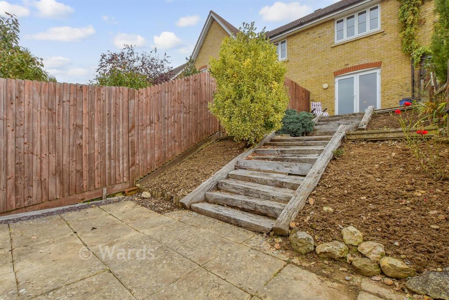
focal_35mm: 15
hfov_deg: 100.4
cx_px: 224
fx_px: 187
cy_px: 150
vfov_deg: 77.3
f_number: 8
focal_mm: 10
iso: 250
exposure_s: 1/320
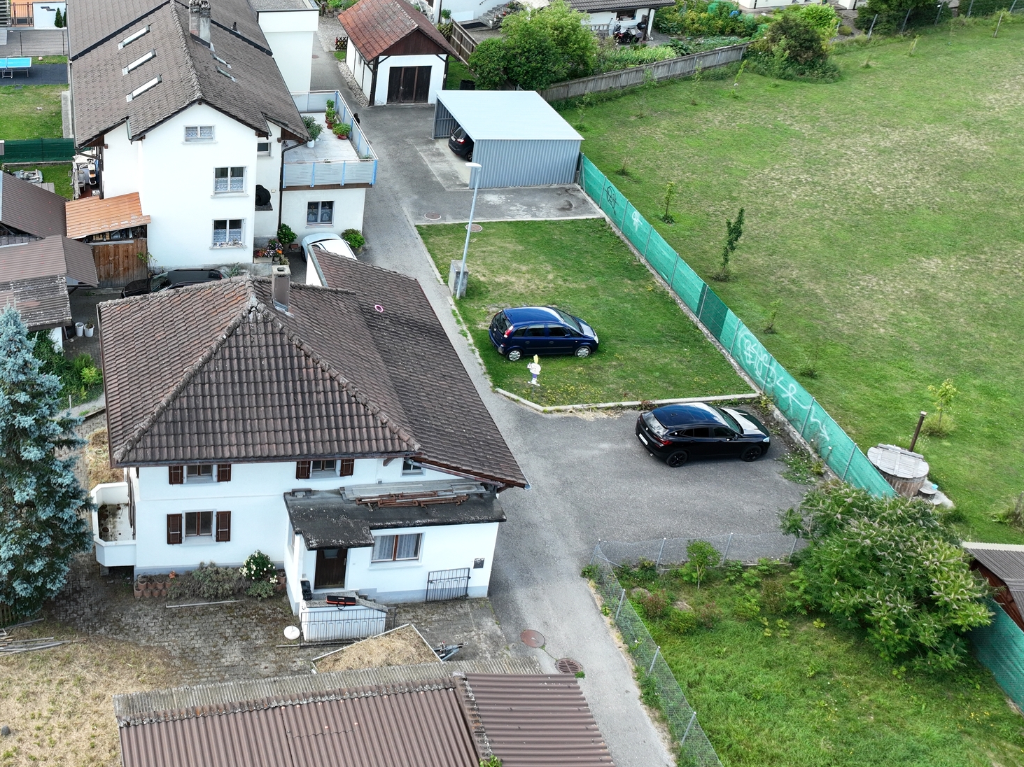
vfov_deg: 34.0
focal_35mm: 42
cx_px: 150
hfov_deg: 42.0
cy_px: 262
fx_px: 1242
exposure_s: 1/400
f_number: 2.8
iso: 110
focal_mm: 12.29
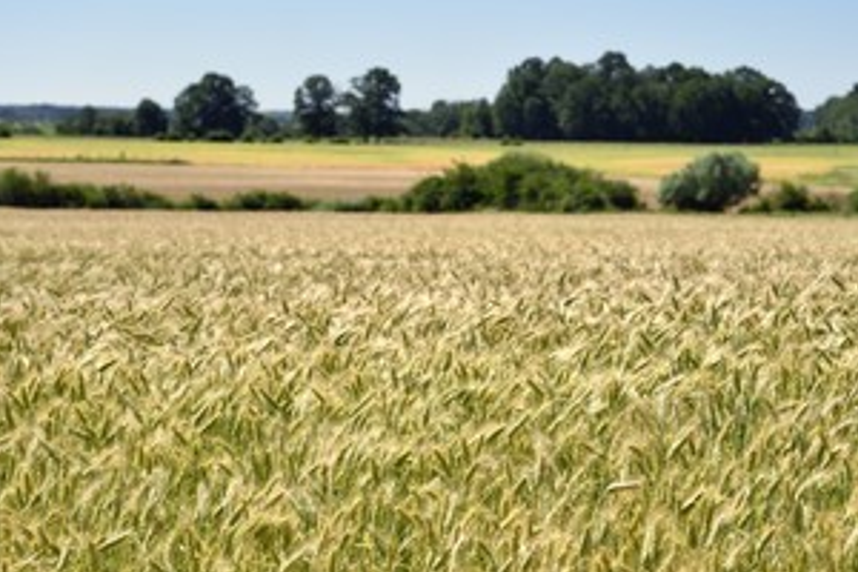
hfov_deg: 20.8
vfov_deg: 14.0
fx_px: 2335
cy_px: 340
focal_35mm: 98
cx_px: 455
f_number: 6.3
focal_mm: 70
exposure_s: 1/800
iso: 200
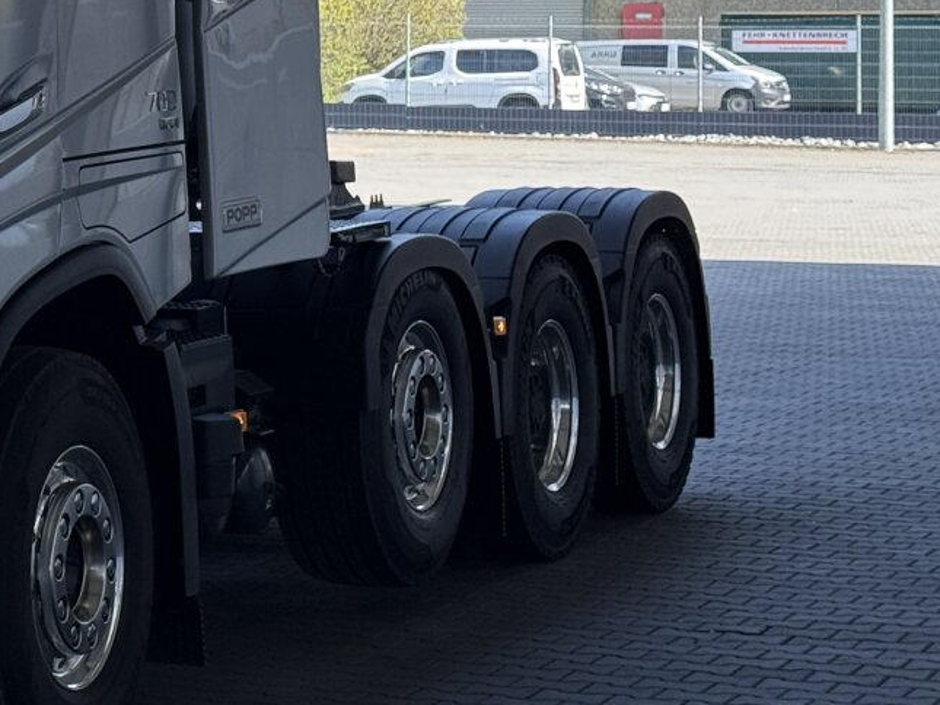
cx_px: -178
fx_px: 3232
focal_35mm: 119
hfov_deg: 15.9
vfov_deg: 12.3
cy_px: -28
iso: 64
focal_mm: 6.76
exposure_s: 1/819
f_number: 1.78
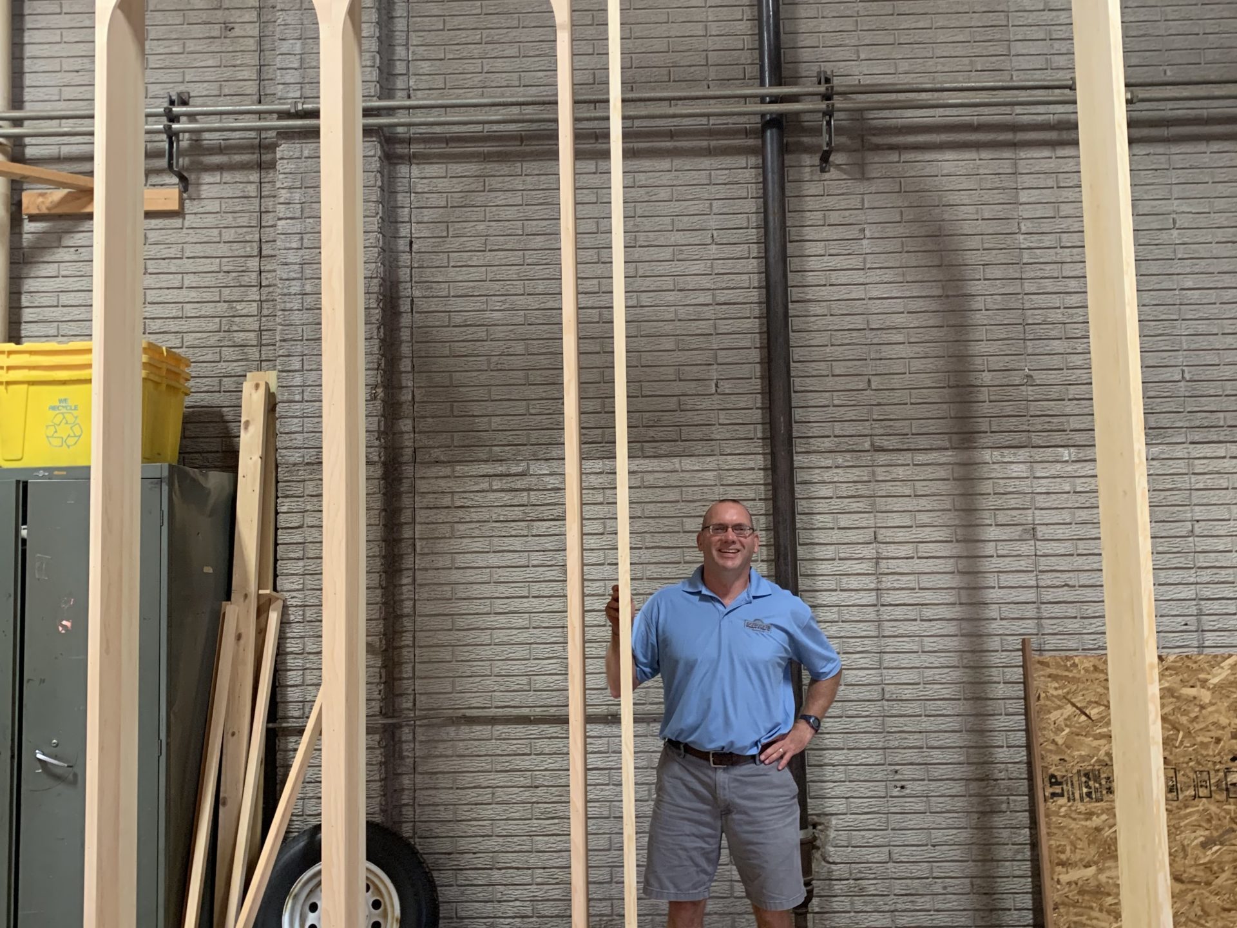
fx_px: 929
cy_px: 464
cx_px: 618
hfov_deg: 67.3
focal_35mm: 26
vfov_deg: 53.1
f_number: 1.8
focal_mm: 4.25
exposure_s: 1/60
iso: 320
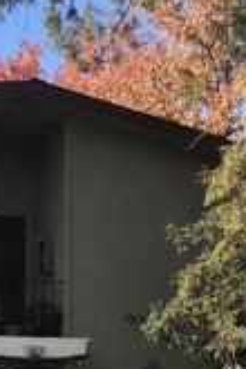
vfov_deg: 22.4
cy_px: 357
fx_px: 902
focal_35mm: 88
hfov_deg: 14.9
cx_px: -63
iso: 20
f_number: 1.8
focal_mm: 3.99
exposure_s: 1/818
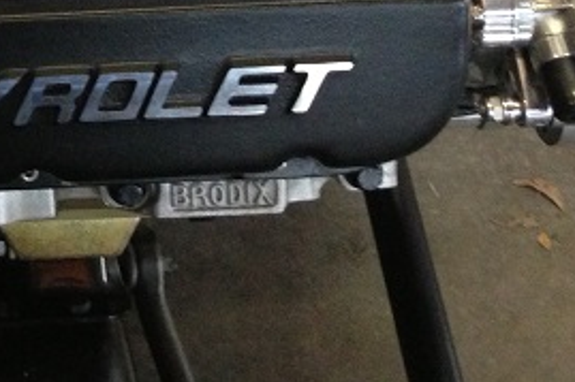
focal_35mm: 102
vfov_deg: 12.6
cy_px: -233
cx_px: -62
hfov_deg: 19.2
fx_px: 1628
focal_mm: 4.13
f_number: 2.4
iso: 400
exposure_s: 1/20
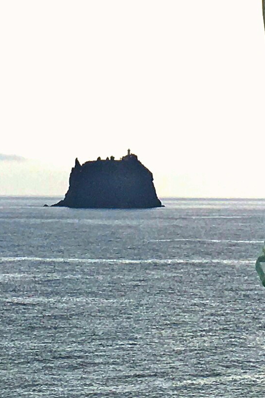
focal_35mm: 150
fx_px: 1658
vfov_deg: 13.2
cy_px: -122
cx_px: 202
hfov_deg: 9.1
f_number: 2.2
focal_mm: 4.15
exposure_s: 1/1451
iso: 25
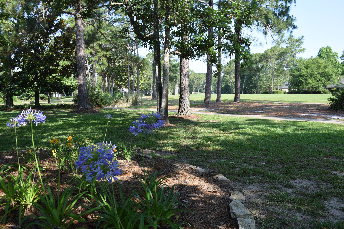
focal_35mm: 30
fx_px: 287
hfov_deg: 61.9
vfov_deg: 43.6
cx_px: 172
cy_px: 114
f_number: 8
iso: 320
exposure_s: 1/250
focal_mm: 20
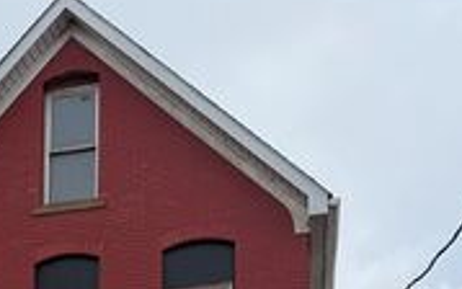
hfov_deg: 27.7
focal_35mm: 71
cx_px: 28
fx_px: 894
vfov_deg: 16.6
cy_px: 445
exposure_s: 1/5319
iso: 80
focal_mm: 6.76
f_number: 1.78
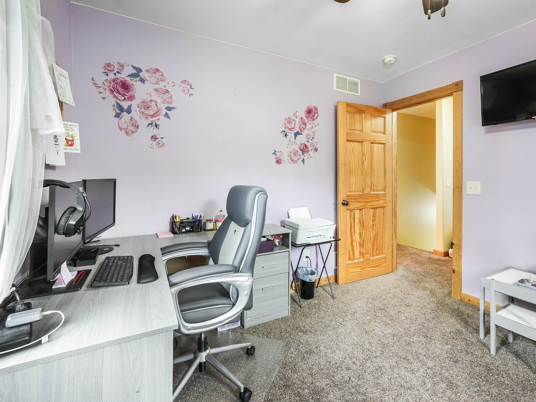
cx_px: 306
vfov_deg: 74.7
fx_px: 263
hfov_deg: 90.4
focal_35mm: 17
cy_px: 199
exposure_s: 2.5
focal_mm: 10
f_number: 8
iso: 100
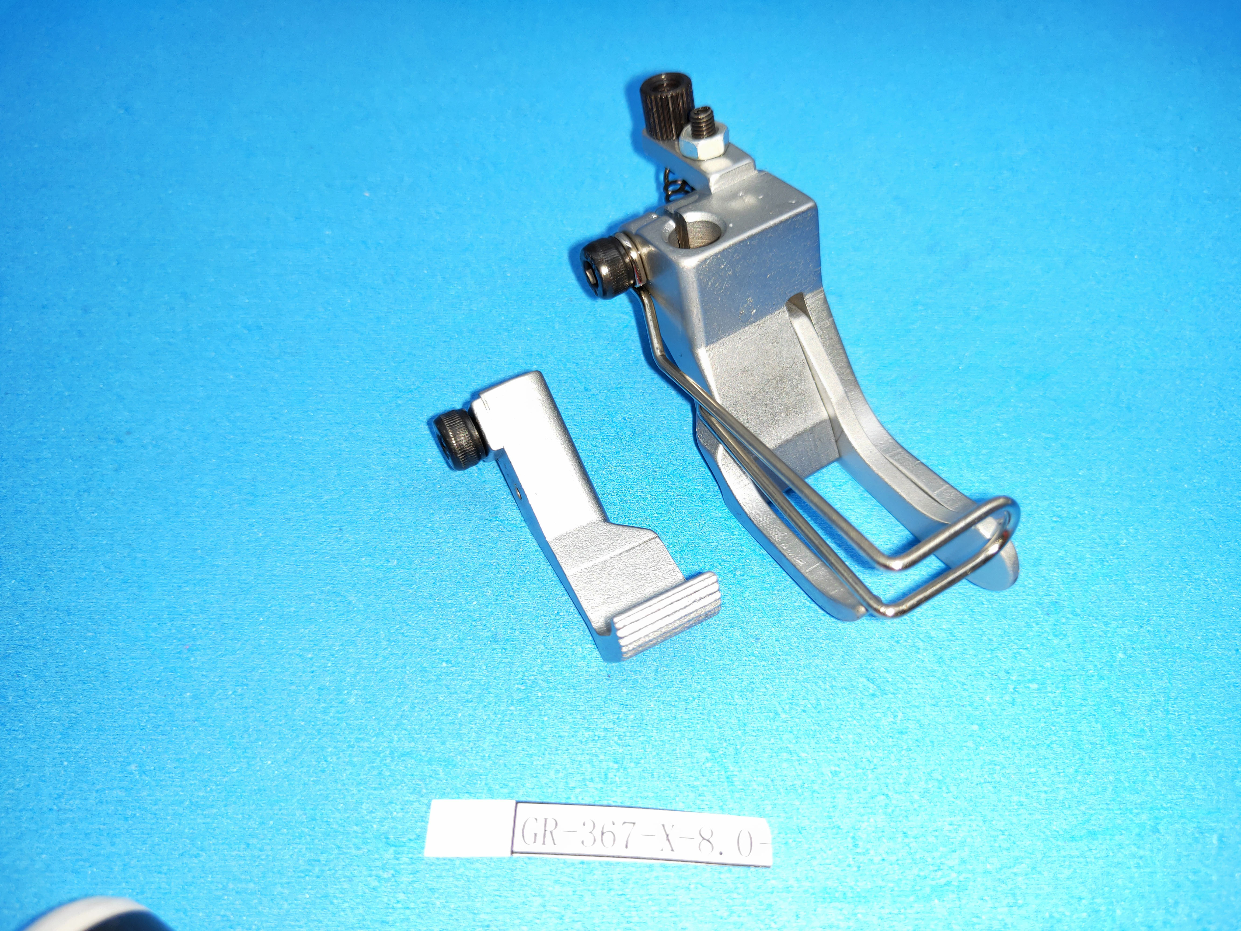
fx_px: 825
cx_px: 620
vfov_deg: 58.9
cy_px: 466
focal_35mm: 23
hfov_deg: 73.9
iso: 108
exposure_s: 1/100
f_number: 1.7
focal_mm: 3.97
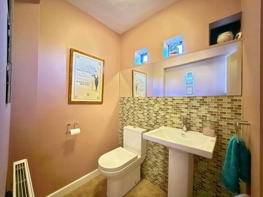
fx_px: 106
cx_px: 132
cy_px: 98
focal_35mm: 14
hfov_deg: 102.1
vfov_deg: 85.7
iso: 2500
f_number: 2.2
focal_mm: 2.22
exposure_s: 1/50
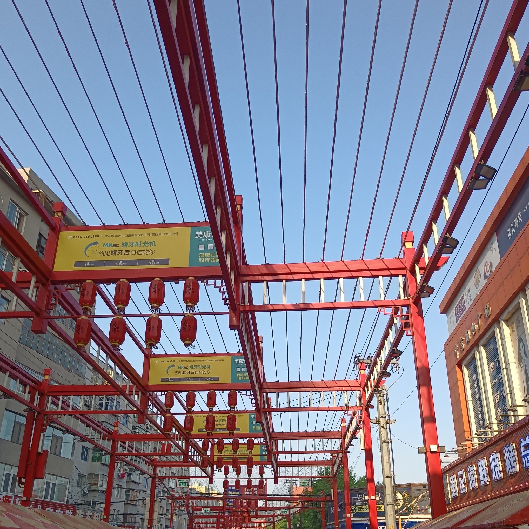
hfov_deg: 51.1
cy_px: 322
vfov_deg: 50.7
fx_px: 553
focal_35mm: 32
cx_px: 264
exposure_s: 1/909
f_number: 1.9
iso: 179
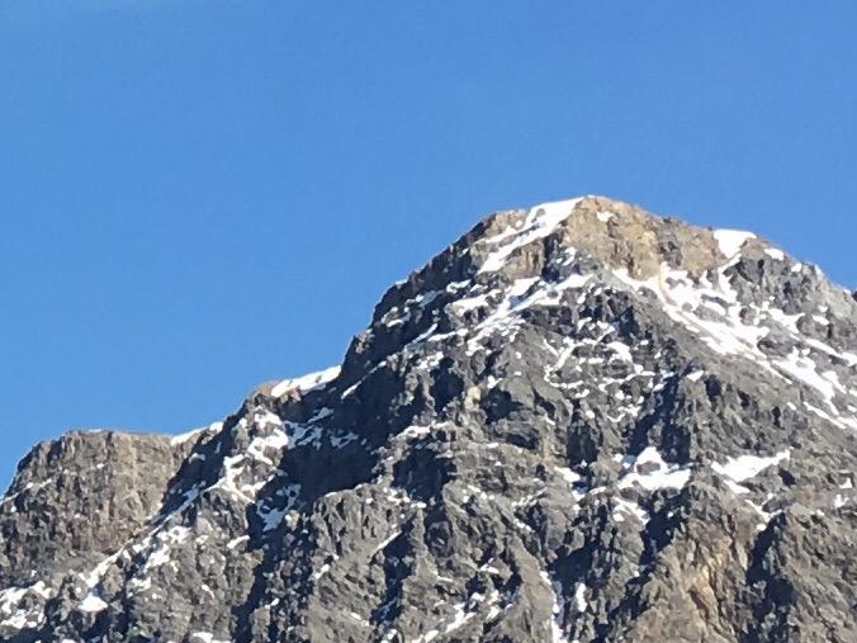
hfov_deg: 10.7
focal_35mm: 173
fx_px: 4283
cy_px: 110
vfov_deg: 8.6
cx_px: -700
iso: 25
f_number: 2.2
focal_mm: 4.15
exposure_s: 1/1241
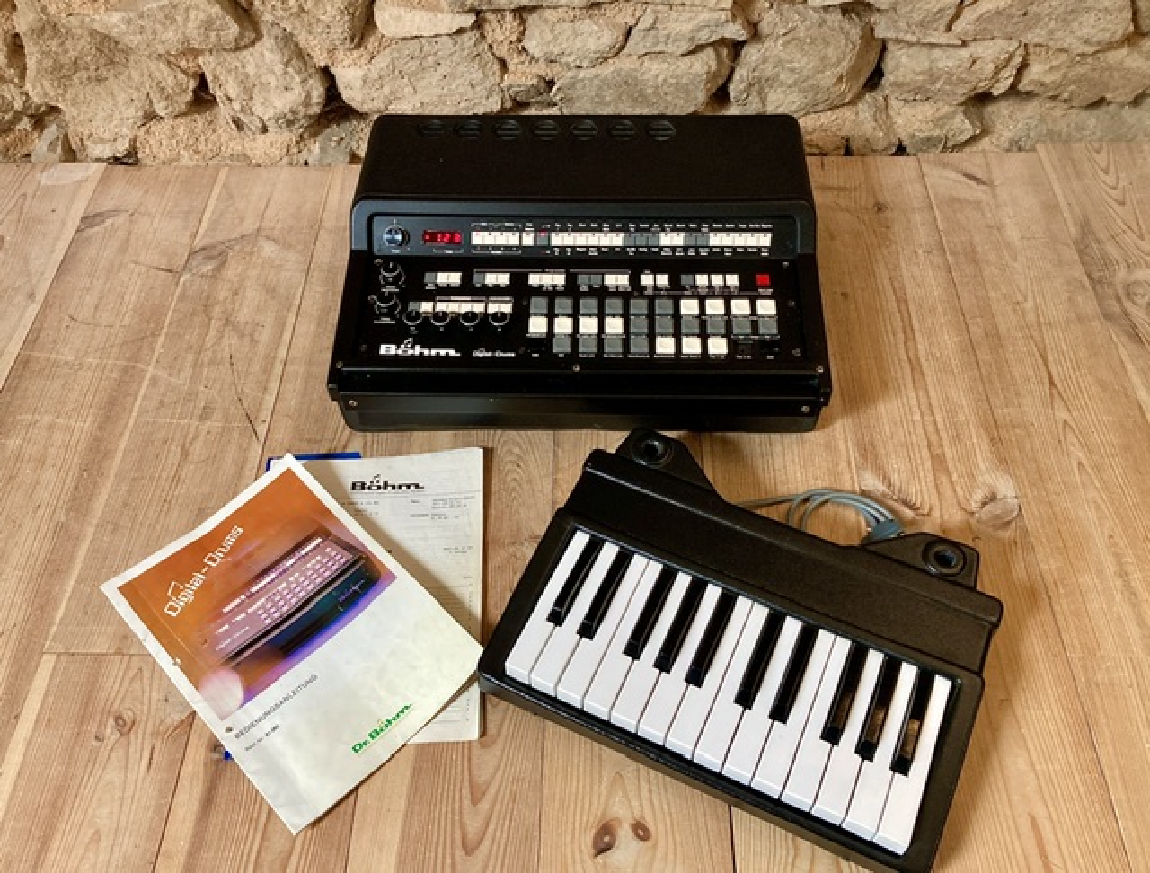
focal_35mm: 28
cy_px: 436
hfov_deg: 63.2
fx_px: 934
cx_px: 575
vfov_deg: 50.1
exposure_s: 1/60
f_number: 1.8
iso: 160
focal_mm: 3.99
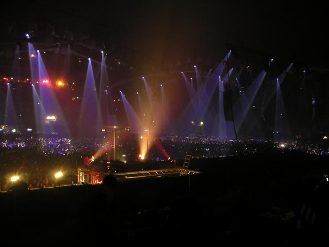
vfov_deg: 36.8
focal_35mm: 39
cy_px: 122
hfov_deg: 47.8
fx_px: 371
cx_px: 168
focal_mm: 6
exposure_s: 1
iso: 100
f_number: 2.8
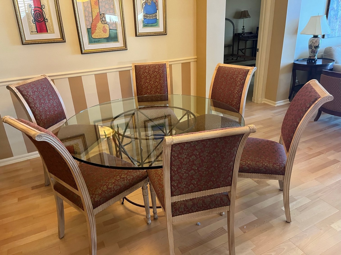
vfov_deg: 53.1
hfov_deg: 67.3
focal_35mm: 26
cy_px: 128
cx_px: 170
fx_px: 256
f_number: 1.6
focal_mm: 5.1
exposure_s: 1/60
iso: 500
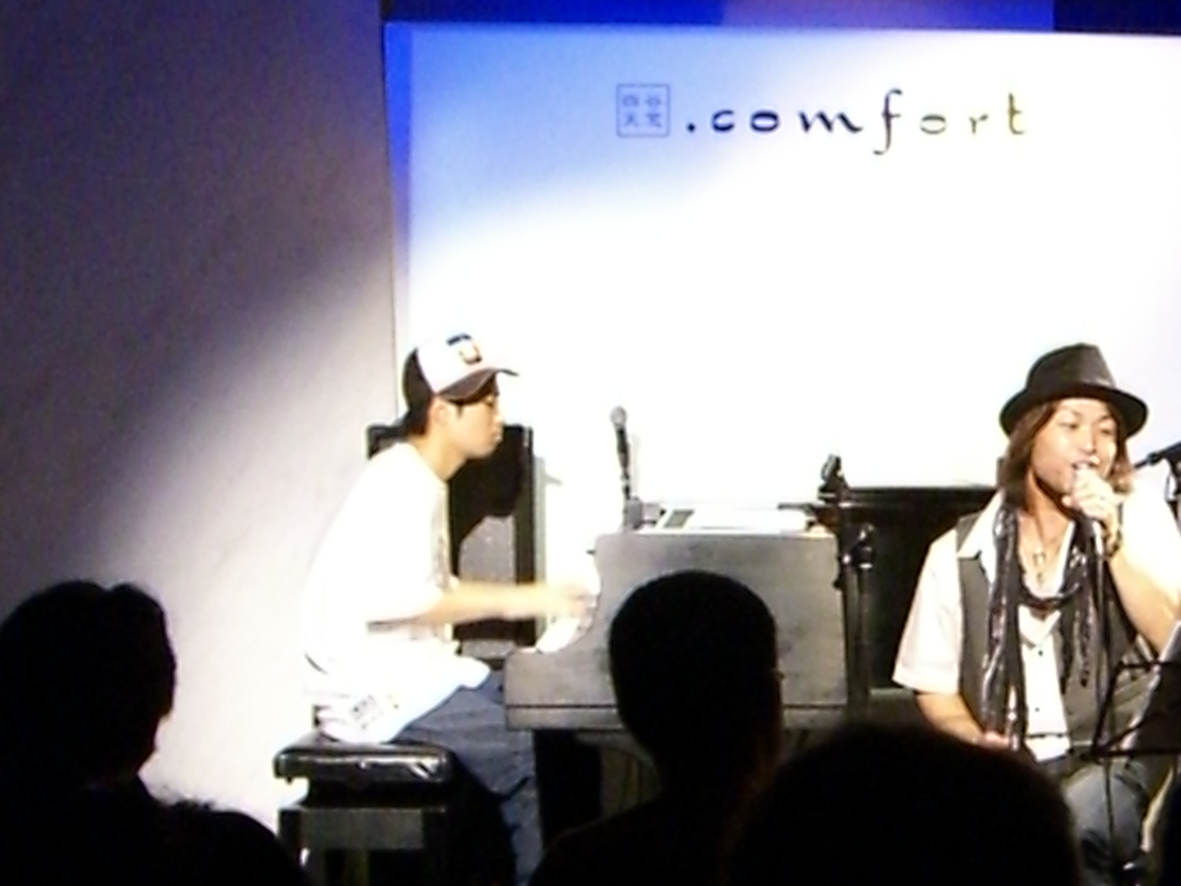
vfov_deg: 15.7
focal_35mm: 94
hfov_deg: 20.3
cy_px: 463
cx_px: 1133
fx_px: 3207
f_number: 3
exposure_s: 1/40
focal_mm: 7.6
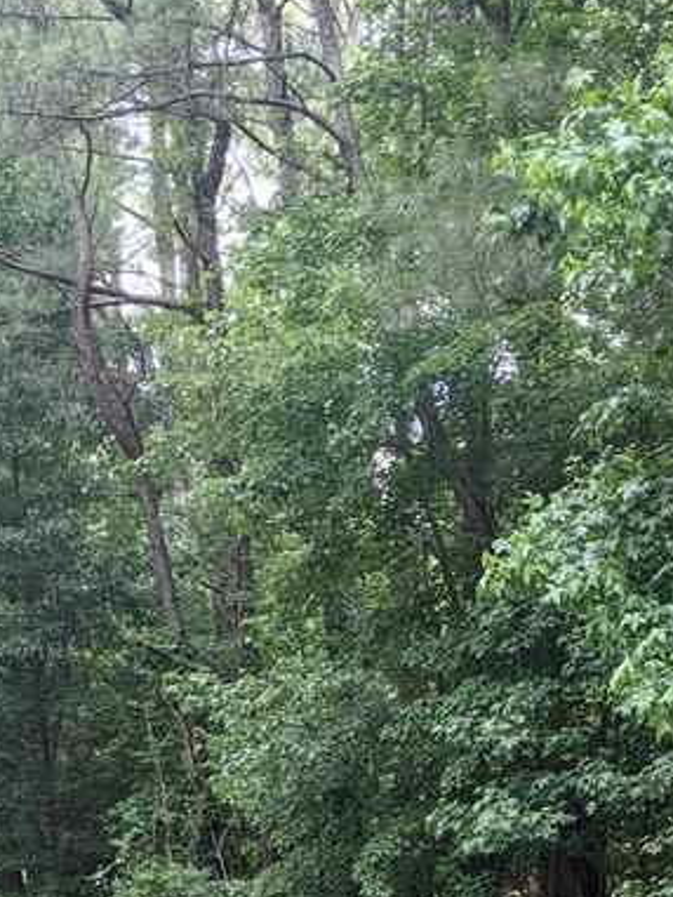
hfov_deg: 21.2
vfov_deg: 26.9
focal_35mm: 68
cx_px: 605
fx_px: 1762
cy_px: 911
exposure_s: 1/469
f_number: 1.73
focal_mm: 4.38
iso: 57
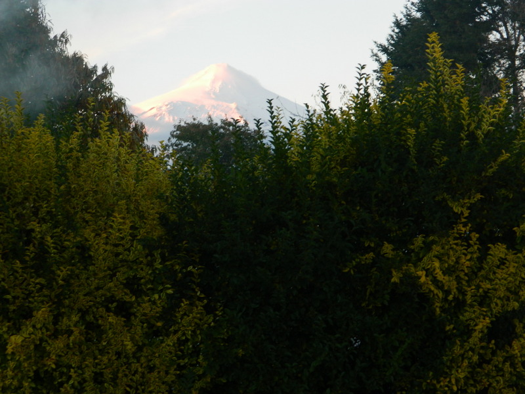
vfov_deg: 14.4
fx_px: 1562
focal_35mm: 103
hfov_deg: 19.1
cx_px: 262
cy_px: 197
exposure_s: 1/30
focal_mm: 18.6
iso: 140
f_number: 4.5
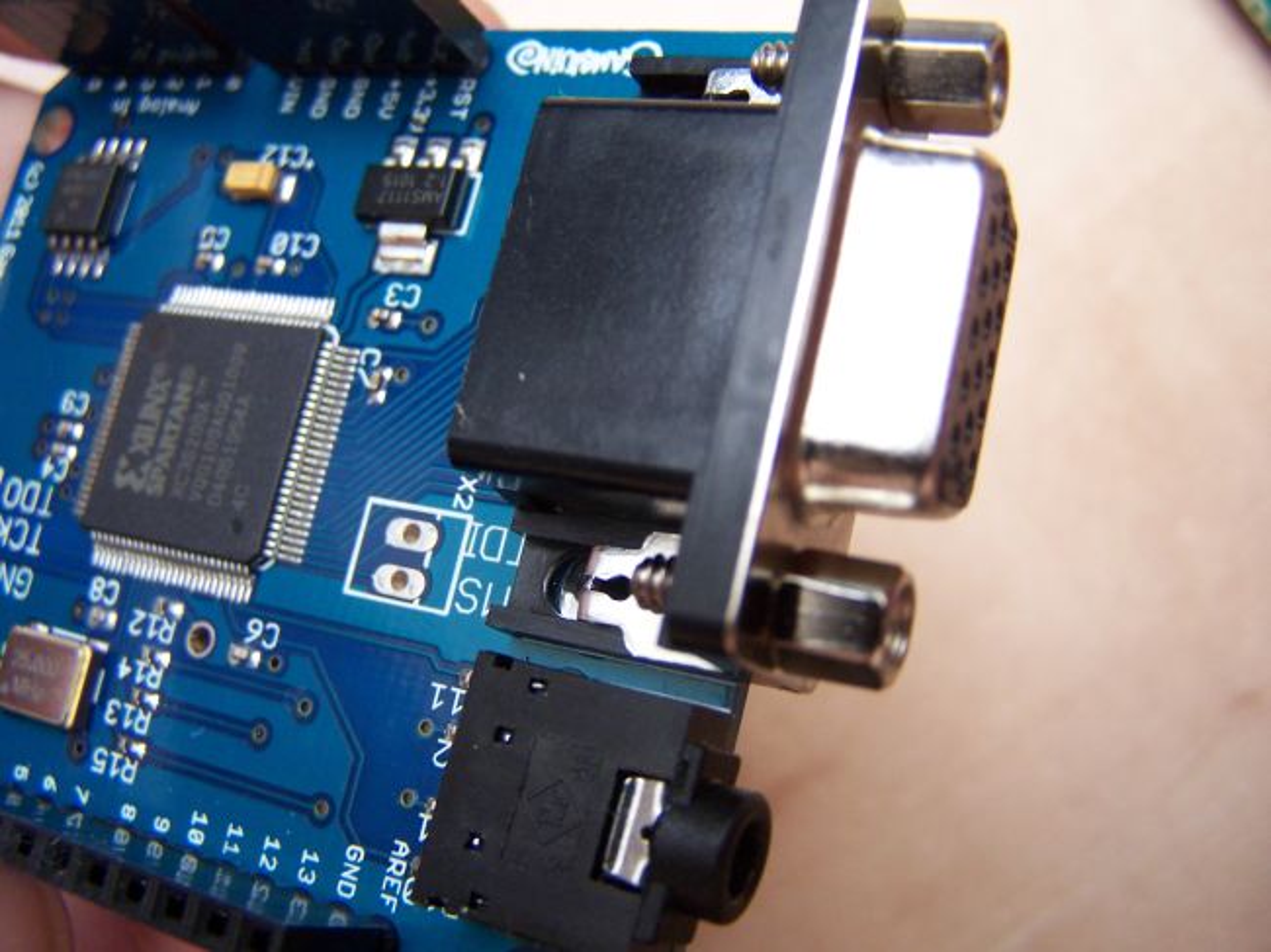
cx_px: 636
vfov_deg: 37.7
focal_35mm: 38
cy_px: 476
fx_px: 1395
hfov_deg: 49.0
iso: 140
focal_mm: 6.3
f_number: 2.8
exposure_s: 1/30
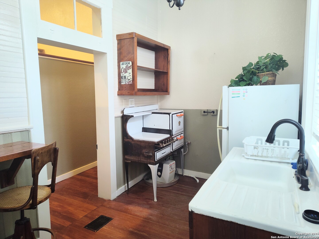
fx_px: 212
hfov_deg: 73.9
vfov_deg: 58.9
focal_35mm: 23
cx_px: 160
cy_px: 120
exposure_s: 1/60
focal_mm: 5.56
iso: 900
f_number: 1.8
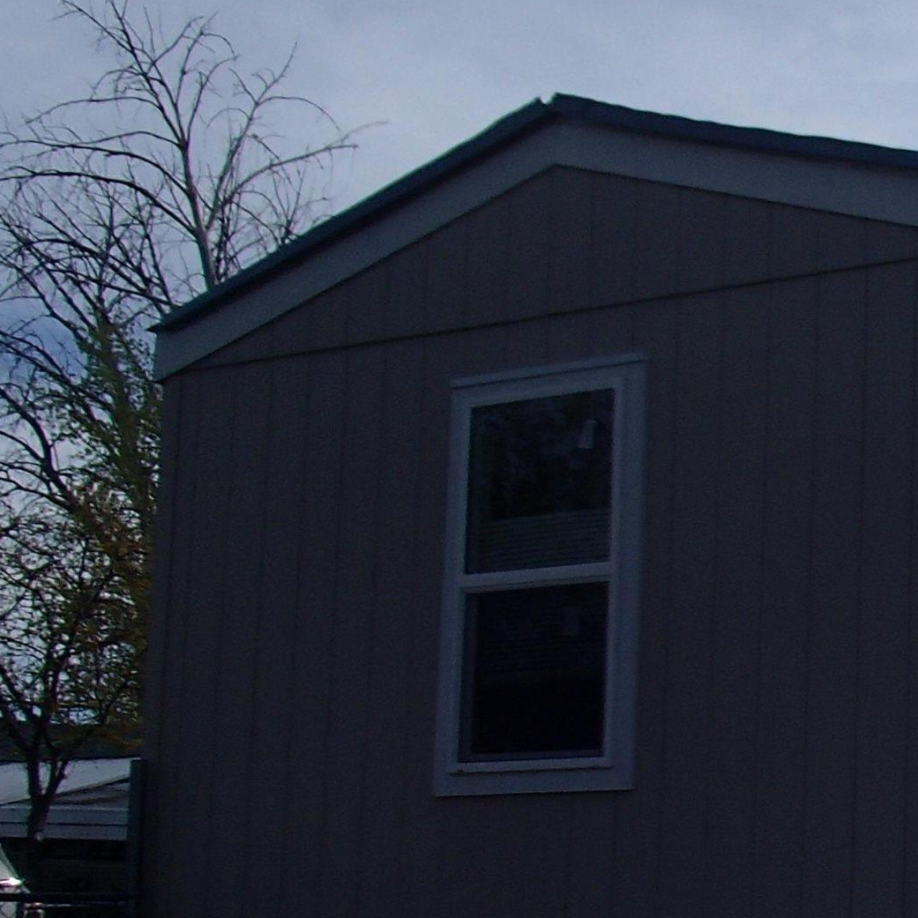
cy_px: 666
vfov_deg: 23.5
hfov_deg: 20.7
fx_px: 2190
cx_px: 1317
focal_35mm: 73
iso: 100
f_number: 11
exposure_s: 1/200
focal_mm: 5
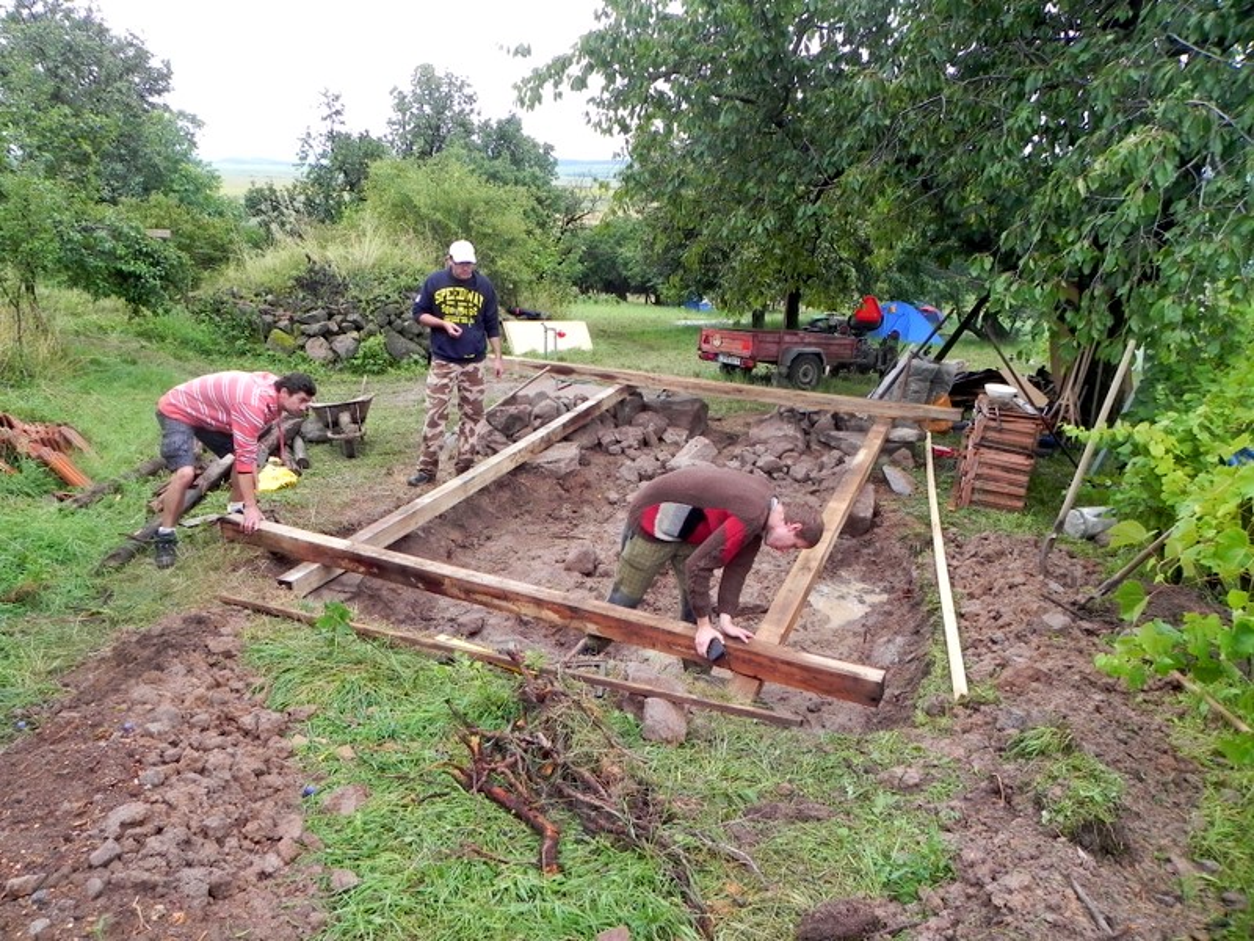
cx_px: 627
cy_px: 470
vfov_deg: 53.1
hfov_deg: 67.3
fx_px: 942
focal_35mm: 26
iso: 160
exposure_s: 1/134
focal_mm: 4.6
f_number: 4
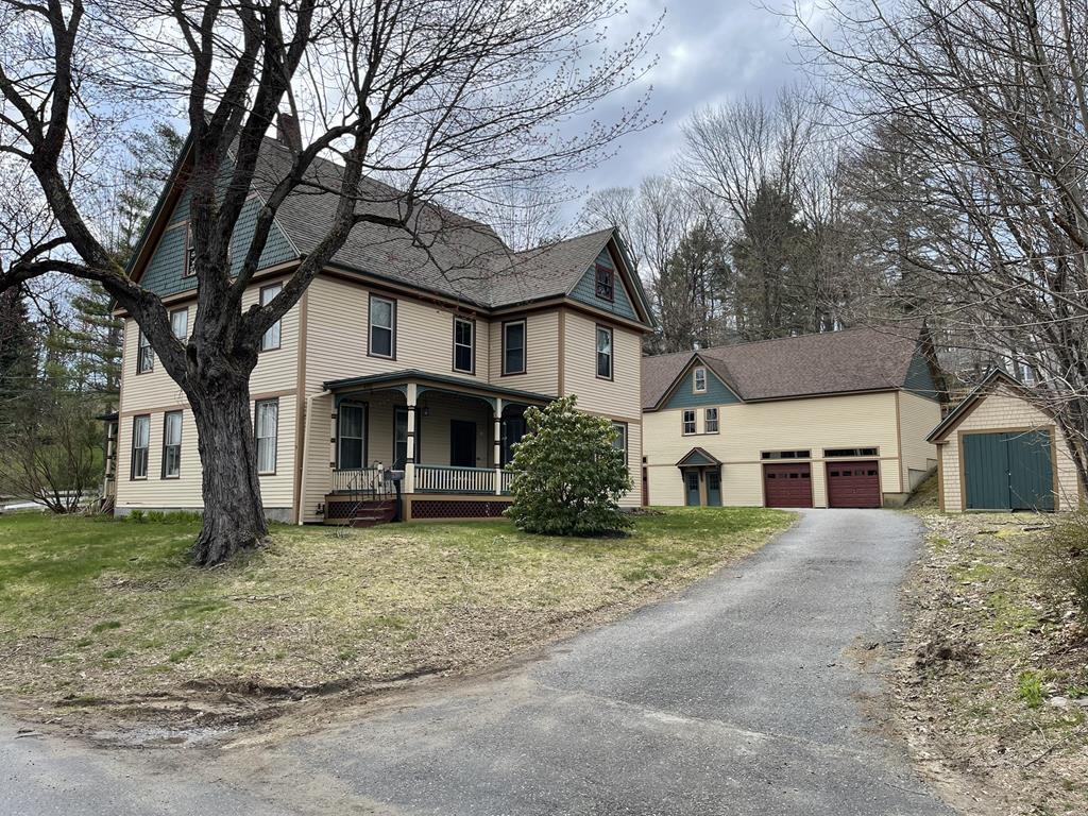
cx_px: 544
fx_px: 786
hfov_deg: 69.4
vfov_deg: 54.9
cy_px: 408
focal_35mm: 25
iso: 32
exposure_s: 1/1946
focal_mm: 5.1
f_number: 1.6
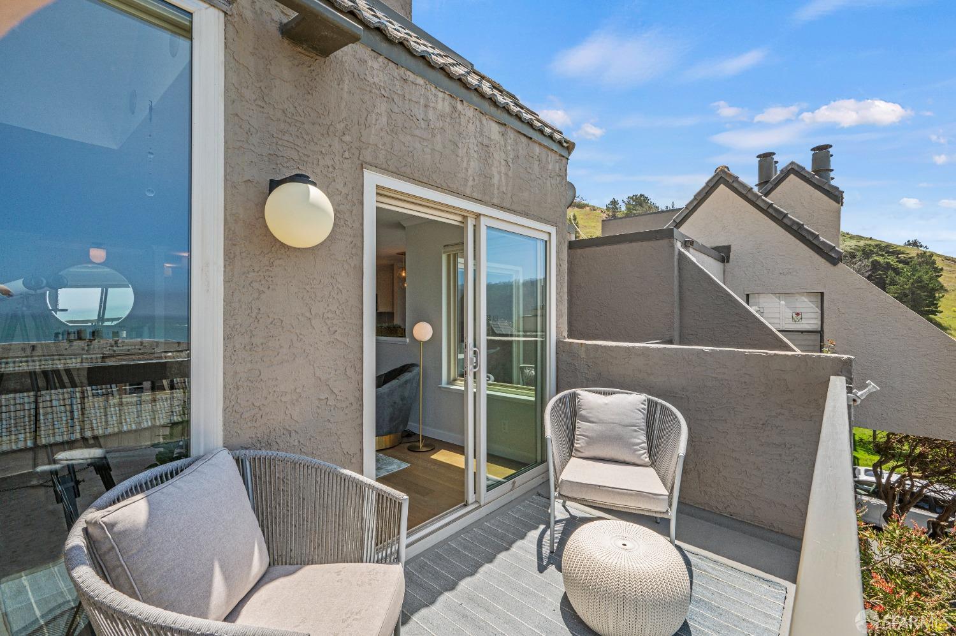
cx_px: 478
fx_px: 411
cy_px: 318
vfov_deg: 75.4
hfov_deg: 98.6
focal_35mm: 16
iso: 400
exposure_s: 1/500
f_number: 11
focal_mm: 15.5
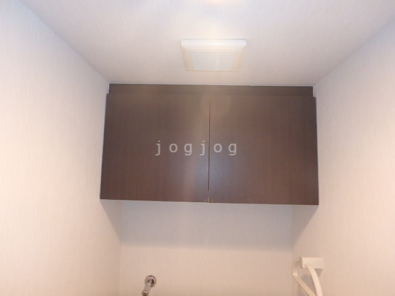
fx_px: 240
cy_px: 148
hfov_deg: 79.0
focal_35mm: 21
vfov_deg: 63.4
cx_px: 198
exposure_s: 1/30
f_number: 3.5
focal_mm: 3.7
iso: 400
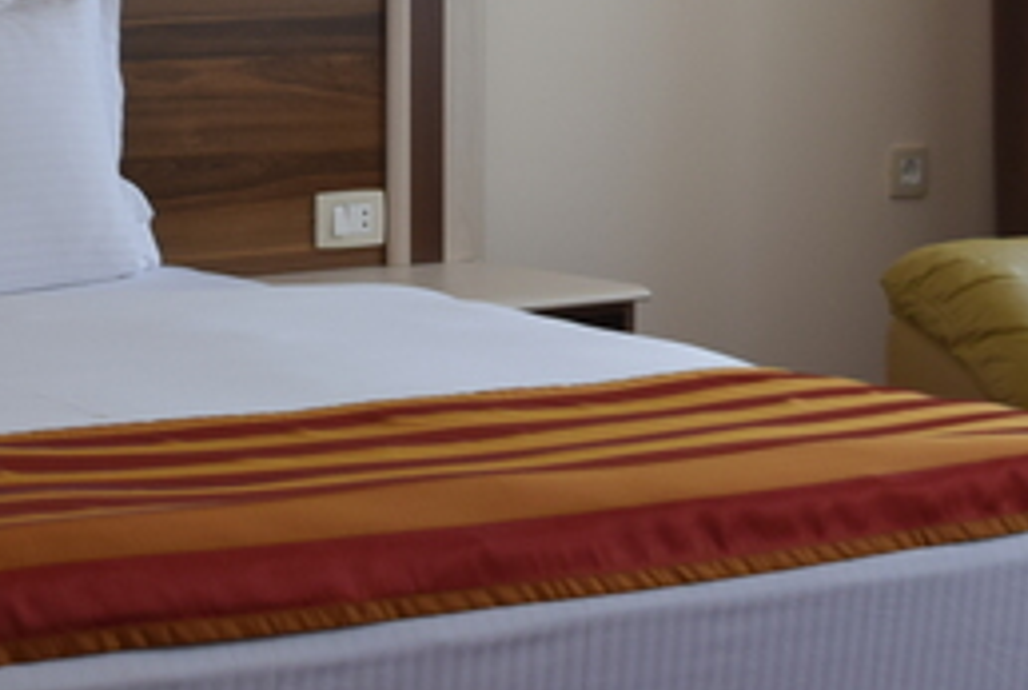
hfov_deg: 15.7
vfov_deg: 10.6
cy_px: 245
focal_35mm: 130
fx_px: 3719
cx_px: 367
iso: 400
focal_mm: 28
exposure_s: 1/80
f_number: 4.5
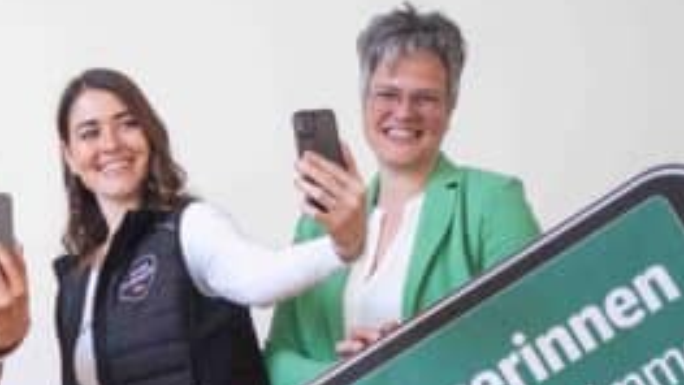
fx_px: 1759
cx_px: 13
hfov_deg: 21.3
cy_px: 484
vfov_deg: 12.2
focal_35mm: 97
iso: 640
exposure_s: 1/250
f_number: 2
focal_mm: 23
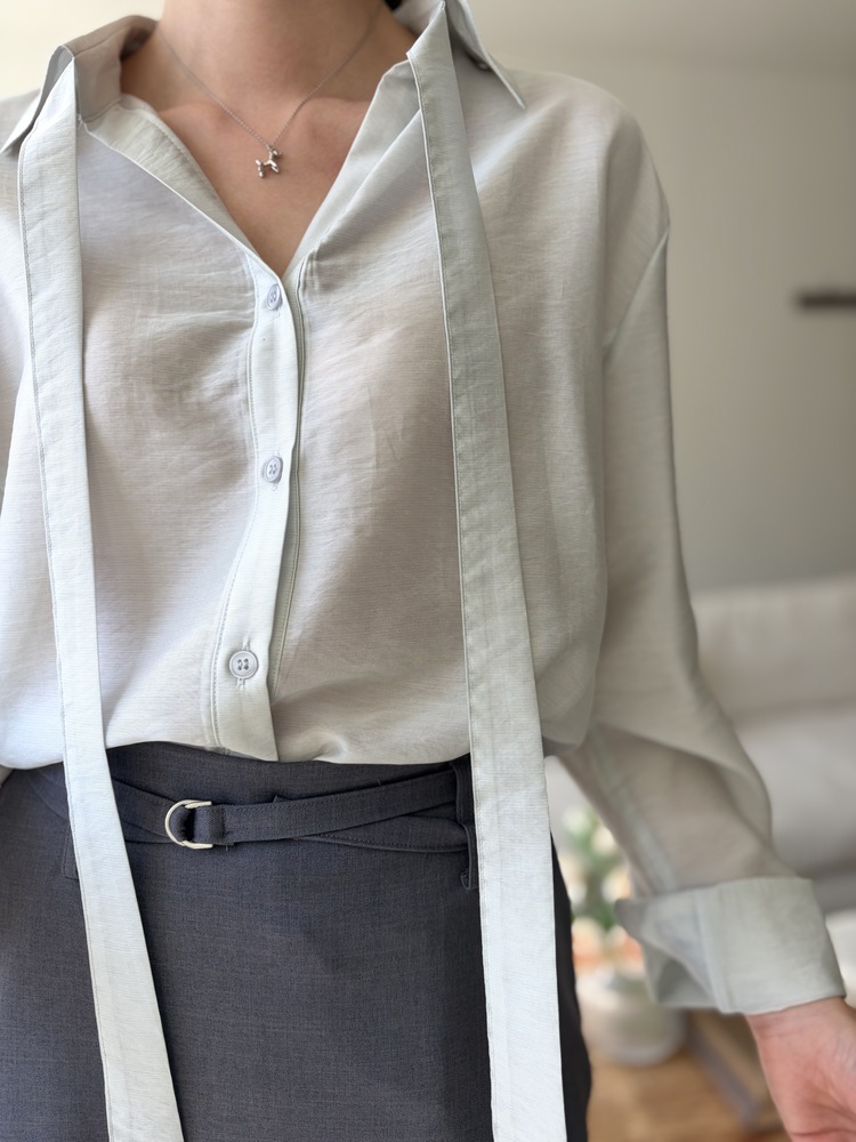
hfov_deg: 53.1
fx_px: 857
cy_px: 571
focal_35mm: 26
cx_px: 428
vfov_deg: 67.3
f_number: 1.6
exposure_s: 1/218
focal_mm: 5.96
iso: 40
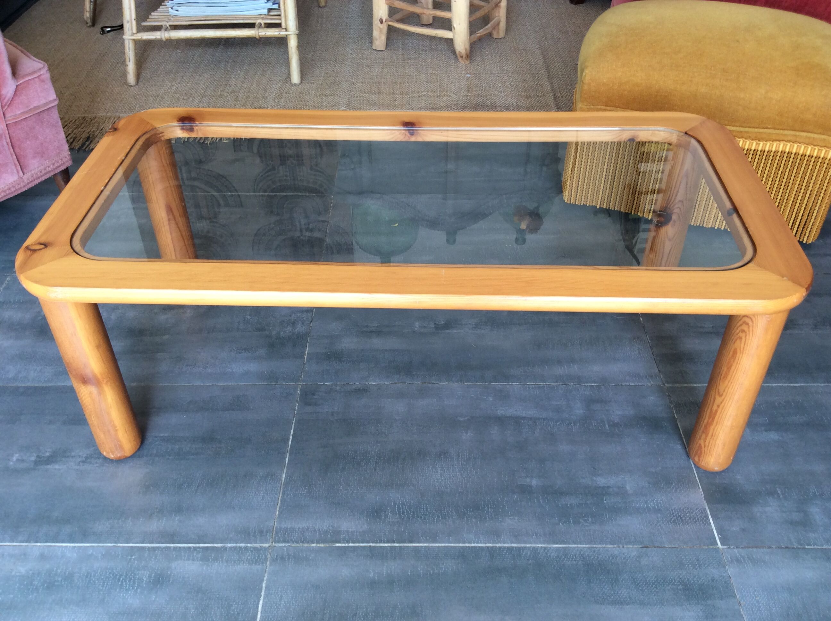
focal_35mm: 32
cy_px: 310
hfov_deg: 56.9
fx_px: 767
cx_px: 416
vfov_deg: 44.1
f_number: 2.4
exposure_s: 1/50
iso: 32
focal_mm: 3.3
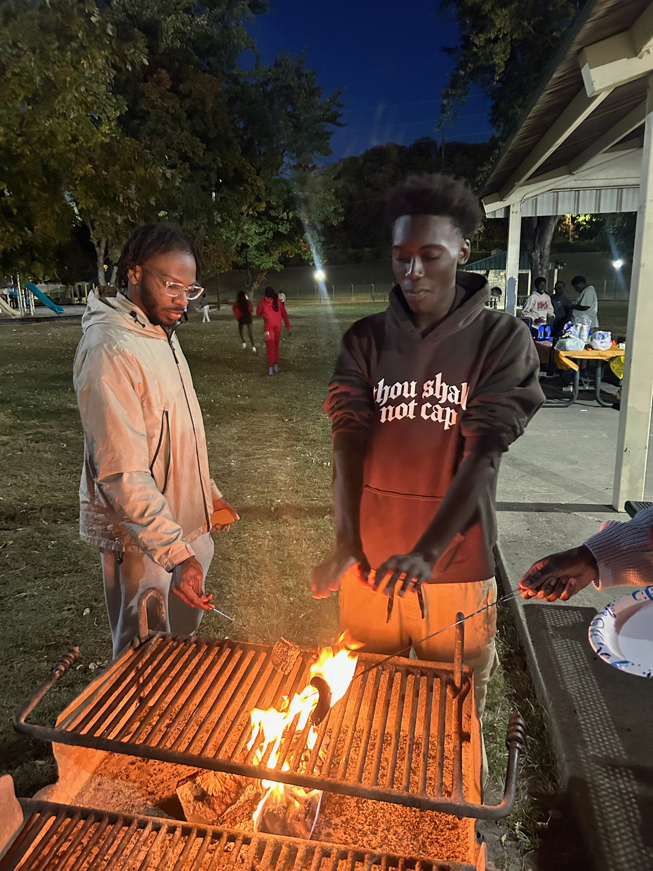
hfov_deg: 53.1
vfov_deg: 67.3
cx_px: 326
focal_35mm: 26
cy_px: 436
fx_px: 654
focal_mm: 5.7
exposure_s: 1/30
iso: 1000
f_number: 1.5
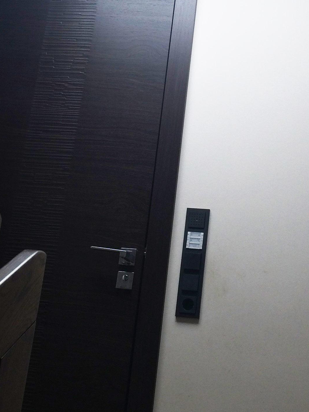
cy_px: 101
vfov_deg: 28.5
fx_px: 797
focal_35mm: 67
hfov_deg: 21.9
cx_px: 201
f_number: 2.2
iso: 64
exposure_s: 1/120
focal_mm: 4.15
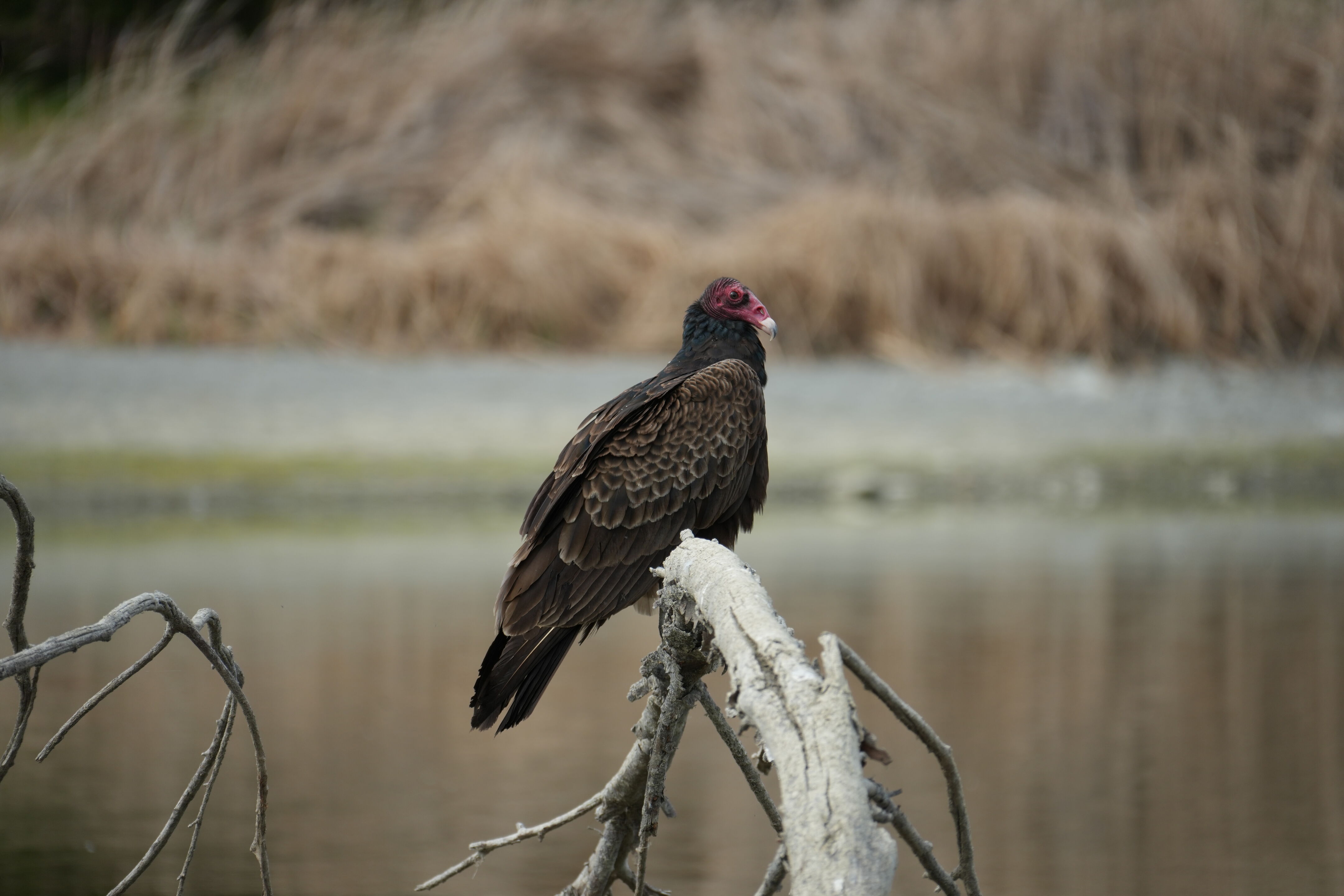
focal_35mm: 300
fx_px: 11199
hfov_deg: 6.9
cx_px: 672
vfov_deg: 4.6
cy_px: 448
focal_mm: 300
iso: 320
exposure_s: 1/500
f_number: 7.1
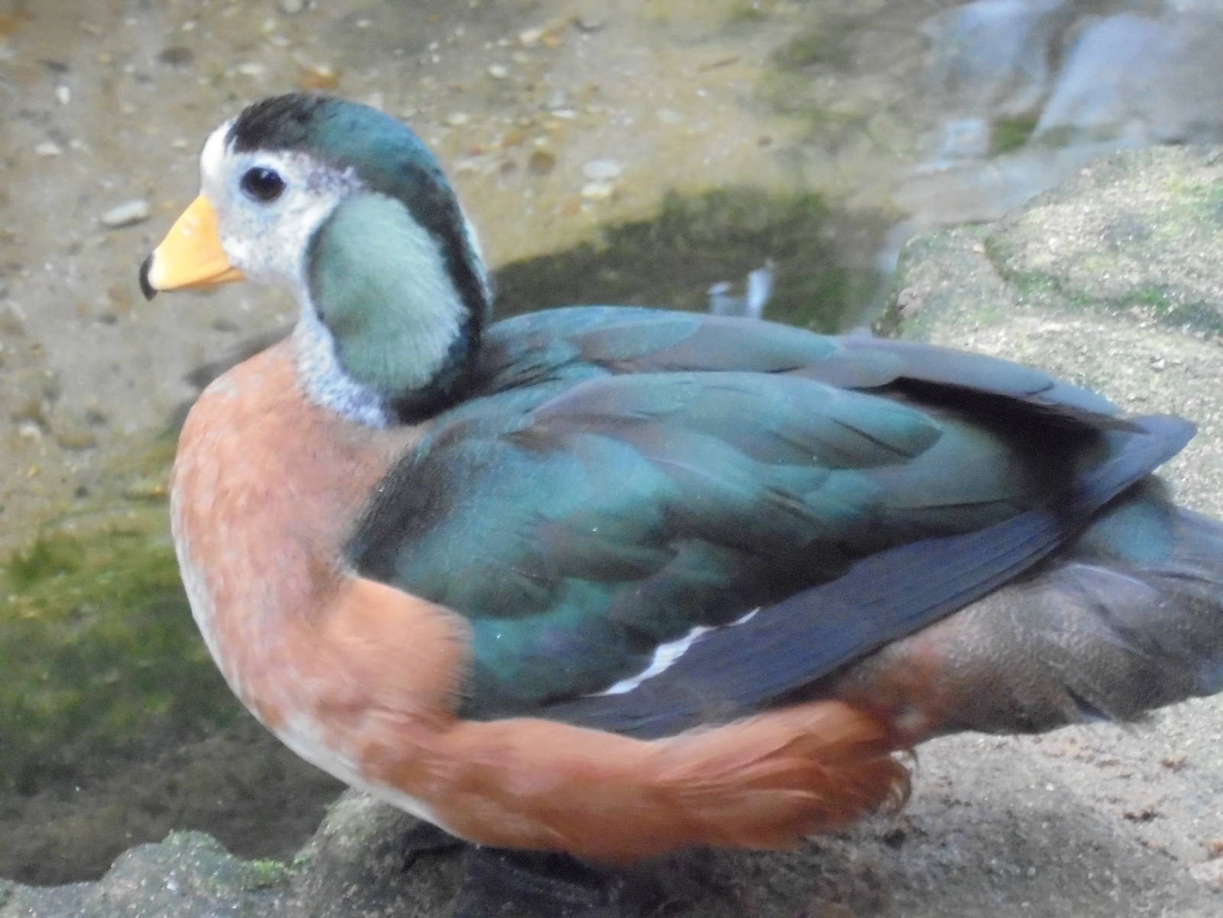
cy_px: 459
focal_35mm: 156
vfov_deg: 9.5
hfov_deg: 12.7
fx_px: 5512
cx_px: 612
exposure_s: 1/13
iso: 800
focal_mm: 27.6
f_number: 6.5
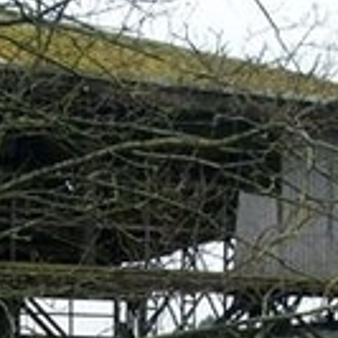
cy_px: 460
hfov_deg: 13.6
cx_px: 109
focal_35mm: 128
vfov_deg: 13.1
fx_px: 1414
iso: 80
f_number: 8.8
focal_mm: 5.7
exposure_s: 1/25
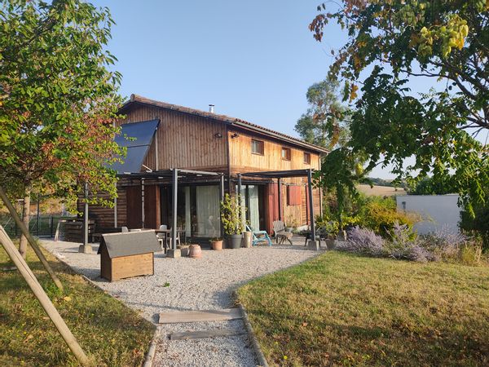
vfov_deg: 53.1
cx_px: 244
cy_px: 184
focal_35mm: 26
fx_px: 367
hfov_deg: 67.3
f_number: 1.79
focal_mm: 4.74
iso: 100
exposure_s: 1/419
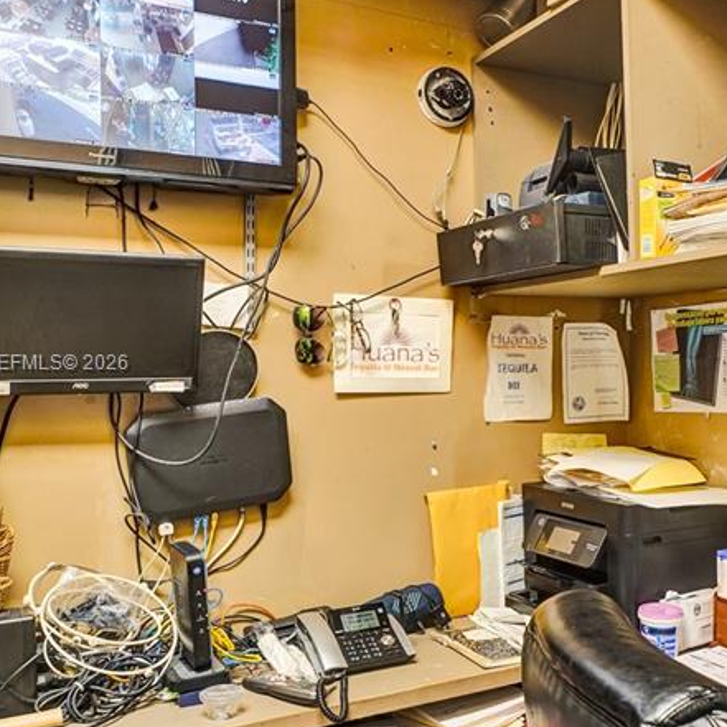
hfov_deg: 43.8
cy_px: 364
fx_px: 879
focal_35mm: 37
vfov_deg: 44.9
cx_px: 523
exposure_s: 1/100
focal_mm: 16
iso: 800
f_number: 4
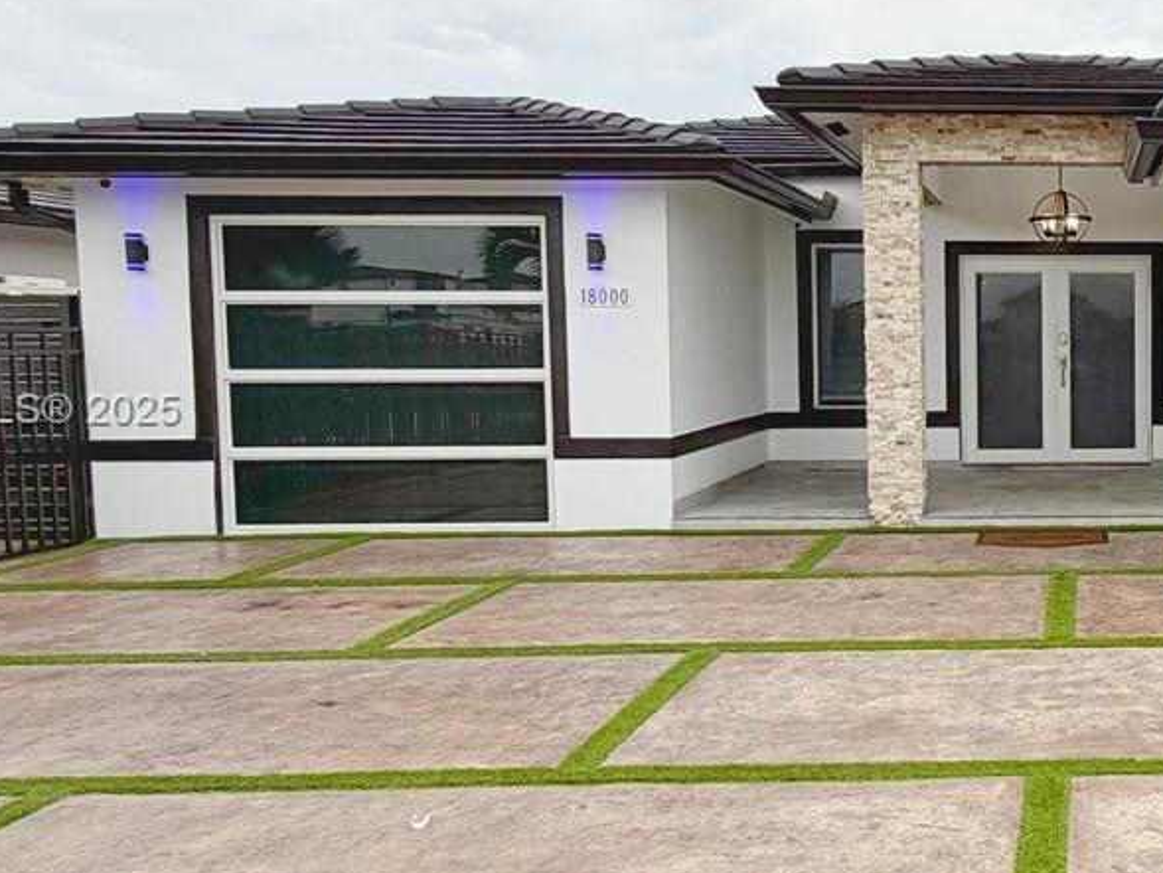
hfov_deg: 43.0
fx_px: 1277
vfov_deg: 37.7
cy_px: 413
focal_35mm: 38
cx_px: 1127
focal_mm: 2.22
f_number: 2.2
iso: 40
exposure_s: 1/195
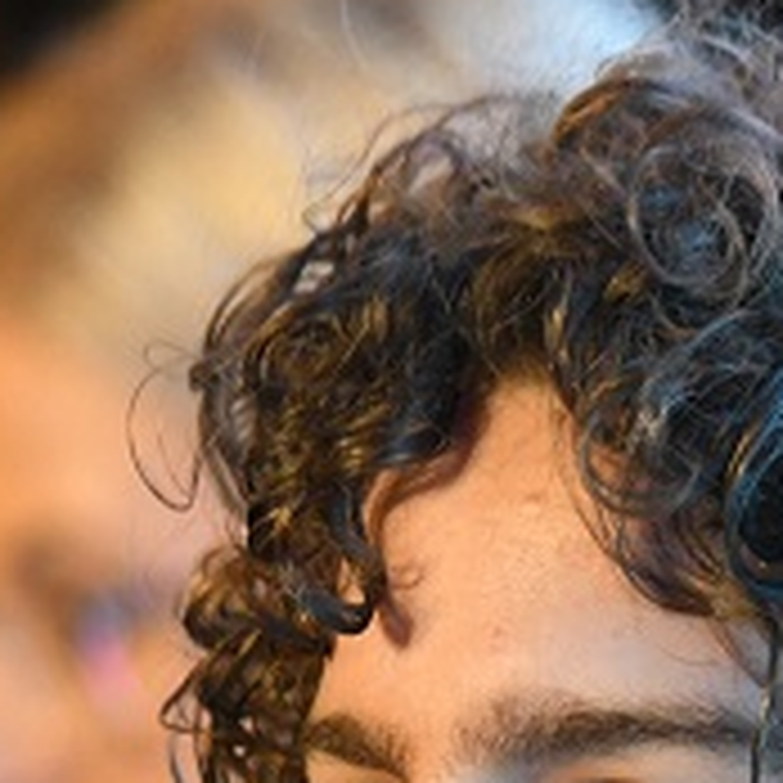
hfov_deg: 1.9
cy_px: 1098
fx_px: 23160
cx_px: 428
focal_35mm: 905
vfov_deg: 1.9
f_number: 3.5
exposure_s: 1/250
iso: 4000
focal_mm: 185
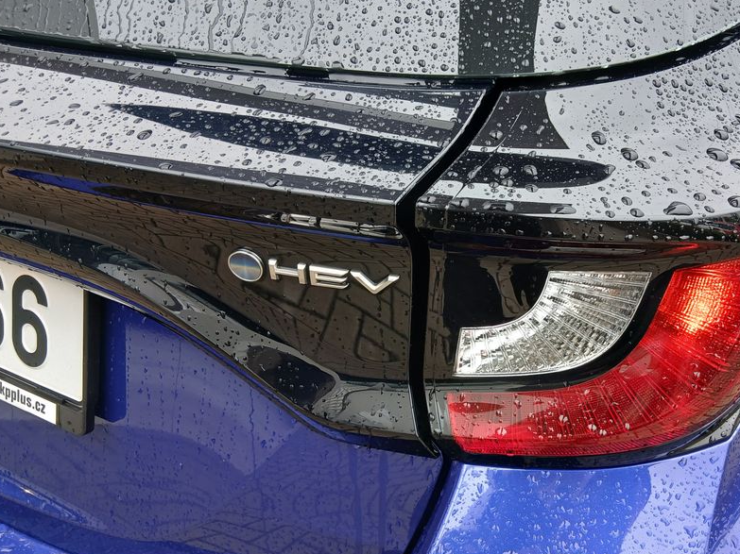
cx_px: 473
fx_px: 727
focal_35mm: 34
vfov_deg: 41.6
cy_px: 327
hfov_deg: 53.2
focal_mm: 3.98
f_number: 1.8
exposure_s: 1/50
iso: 32
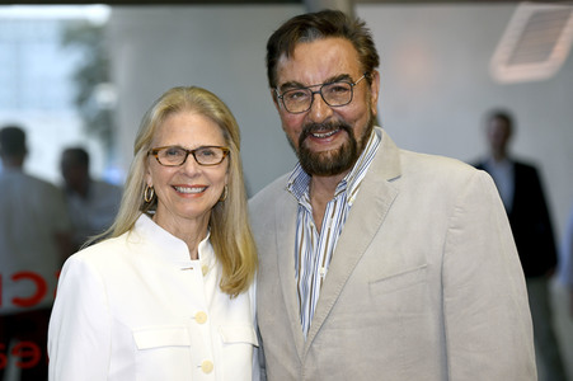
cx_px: 286
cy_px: 190
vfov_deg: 11.4
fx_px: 1909
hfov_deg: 17.1
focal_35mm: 120
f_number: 3.5
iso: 800
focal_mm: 120
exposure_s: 1/320
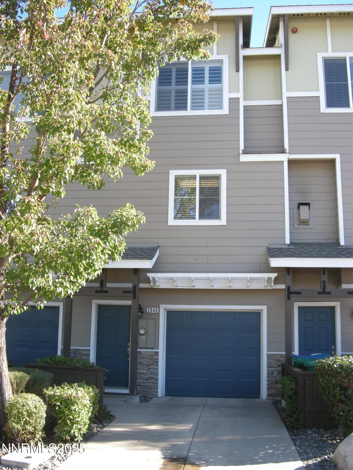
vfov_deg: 50.1
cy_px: 235
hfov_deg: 38.7
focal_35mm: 37
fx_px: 503
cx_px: 176
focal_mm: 7.9
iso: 64
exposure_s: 1/126
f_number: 2.8
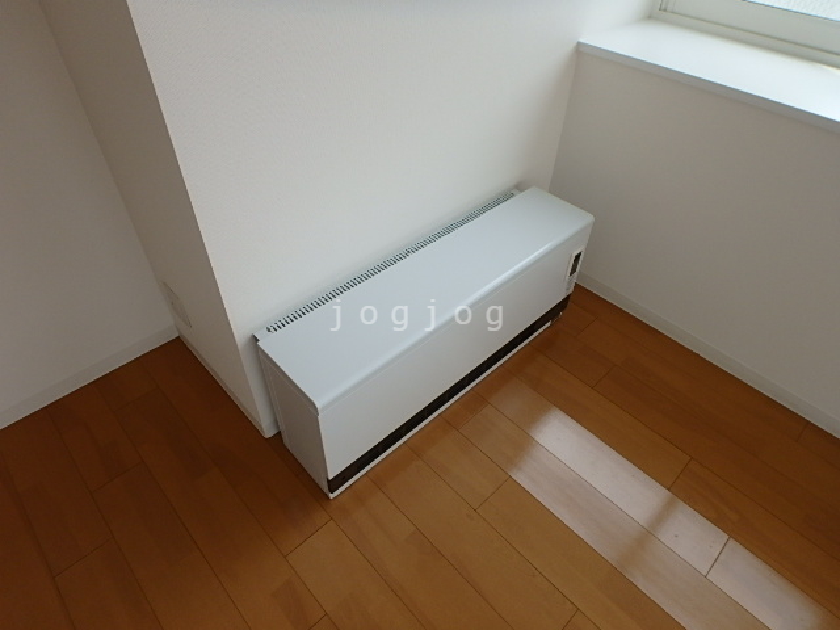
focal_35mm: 21
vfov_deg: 63.4
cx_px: 420
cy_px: 315
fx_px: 510
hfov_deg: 79.0
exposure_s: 1/250
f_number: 3.5
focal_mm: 3.7
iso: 125
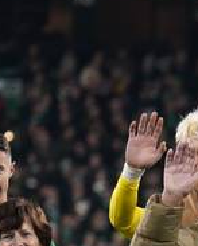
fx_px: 4559
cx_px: 383
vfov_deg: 3.1
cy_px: 368
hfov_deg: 2.5
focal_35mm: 624
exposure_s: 1/500
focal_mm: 133
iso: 640
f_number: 2.8
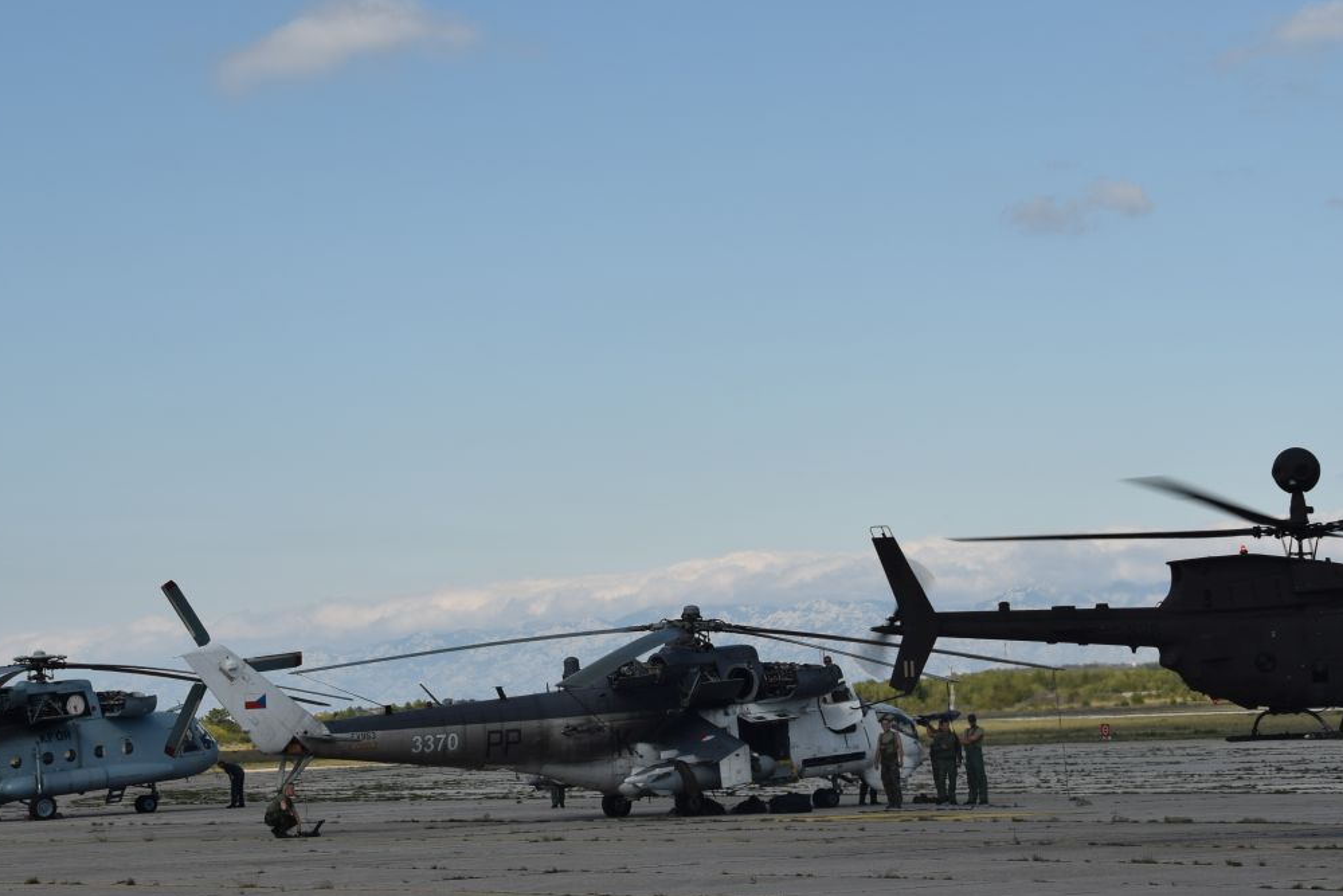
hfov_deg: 21.2
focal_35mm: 96
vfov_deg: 14.2
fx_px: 3582
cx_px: 733
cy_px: 328
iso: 100
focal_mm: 40
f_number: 10
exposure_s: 1/400
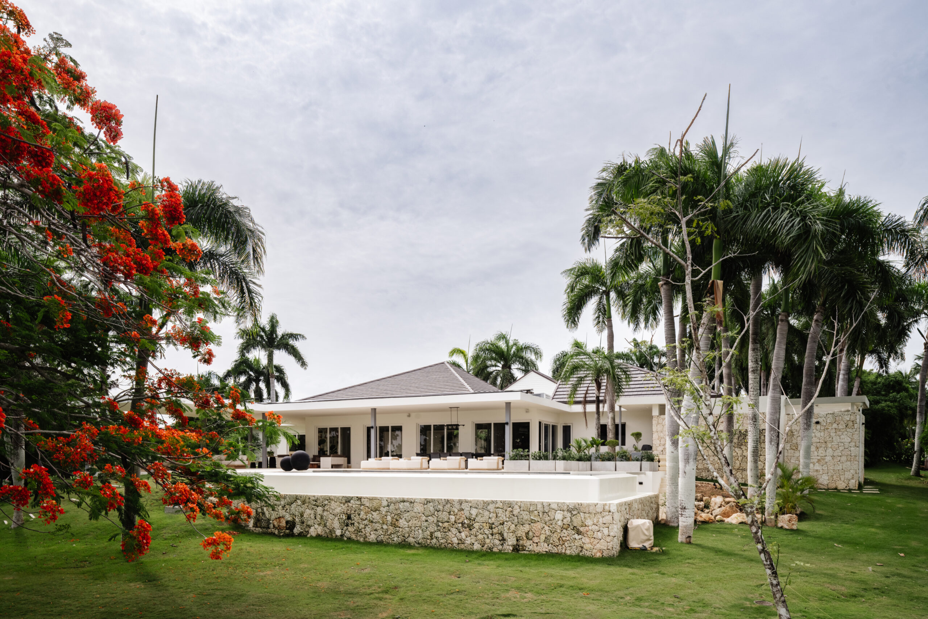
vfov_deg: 53.1
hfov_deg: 73.7
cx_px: 464
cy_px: 310
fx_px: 619
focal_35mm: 24
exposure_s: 1/1000
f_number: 14
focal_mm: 24
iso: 250
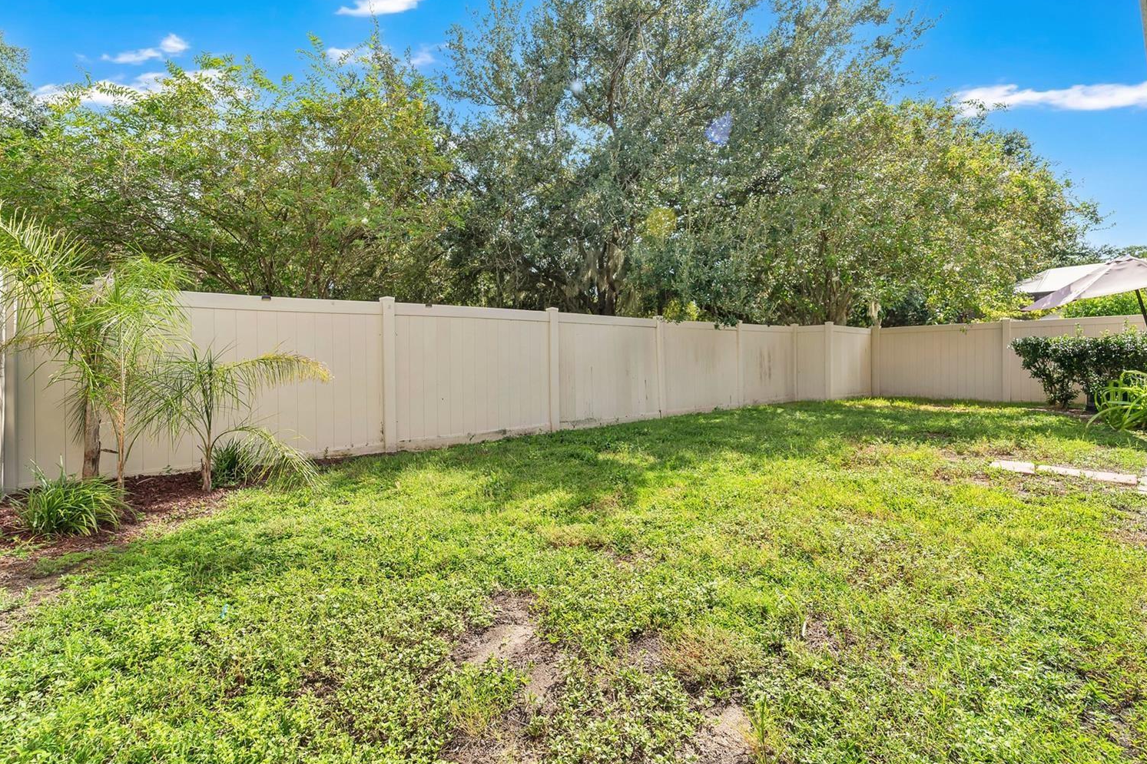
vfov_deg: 77.3
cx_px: 588
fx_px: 478
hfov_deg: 100.4
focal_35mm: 15
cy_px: 378
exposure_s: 1/125
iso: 100
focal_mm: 14
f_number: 8
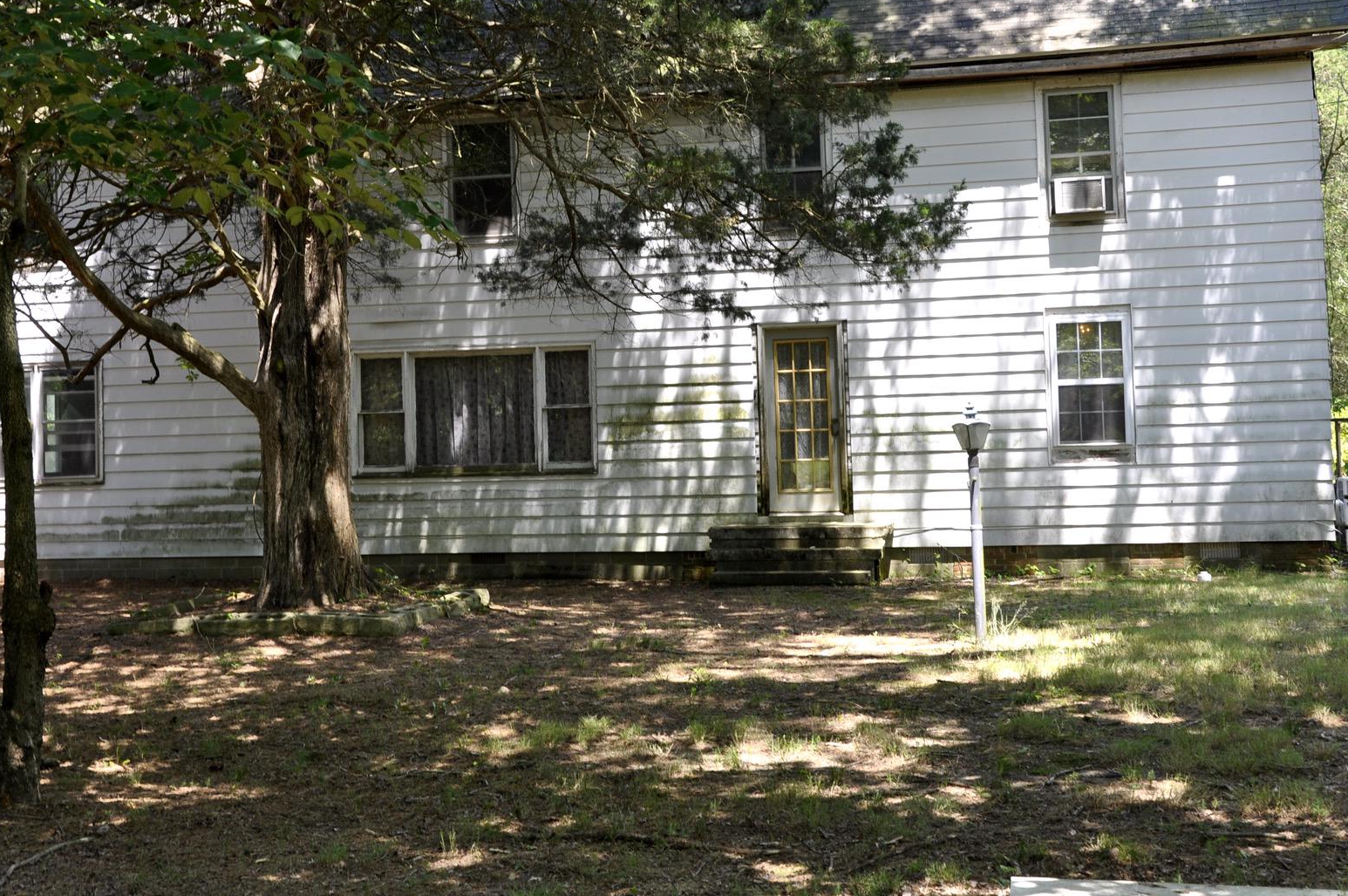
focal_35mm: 50
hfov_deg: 39.9
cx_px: 626
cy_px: 345
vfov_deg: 27.0
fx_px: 1857
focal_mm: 25
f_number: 7.1
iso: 200
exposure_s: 1/50
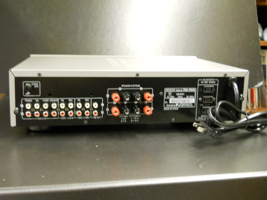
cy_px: 100
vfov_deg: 35.1
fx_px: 316
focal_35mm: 41
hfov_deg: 45.8
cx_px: 134
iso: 400
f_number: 3.1
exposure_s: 1/10
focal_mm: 6.72
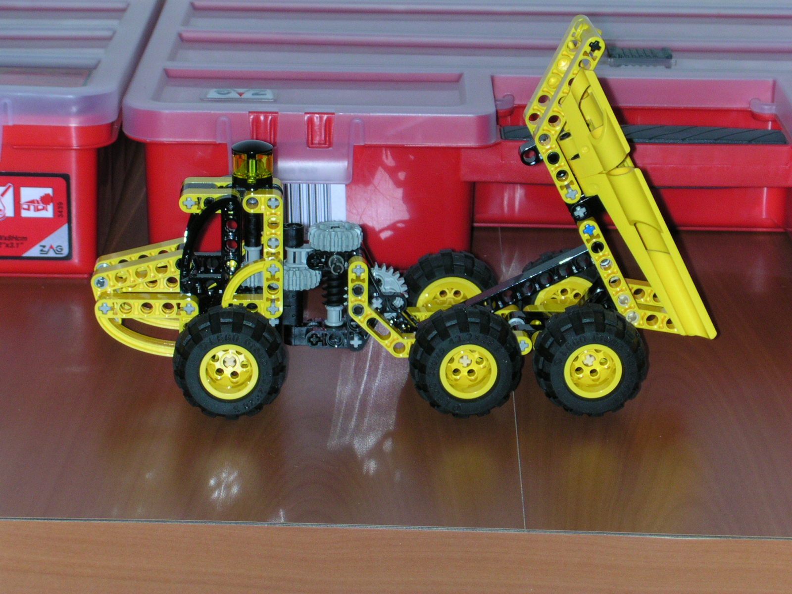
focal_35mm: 111
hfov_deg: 17.7
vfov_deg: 13.3
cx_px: 396
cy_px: 297
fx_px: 2540
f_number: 4.8
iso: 143
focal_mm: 16.8
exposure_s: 1/60
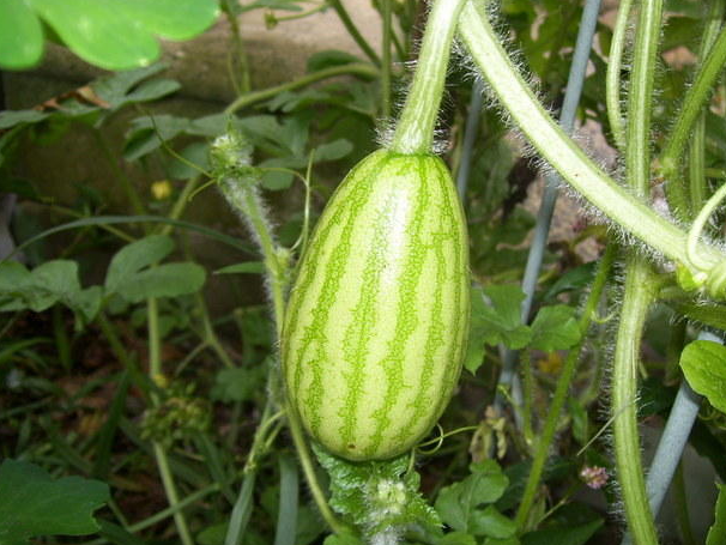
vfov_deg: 37.7
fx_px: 797
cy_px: 264
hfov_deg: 48.9
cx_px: 376
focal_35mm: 38
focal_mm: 6
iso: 80
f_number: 2.7
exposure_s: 1/60
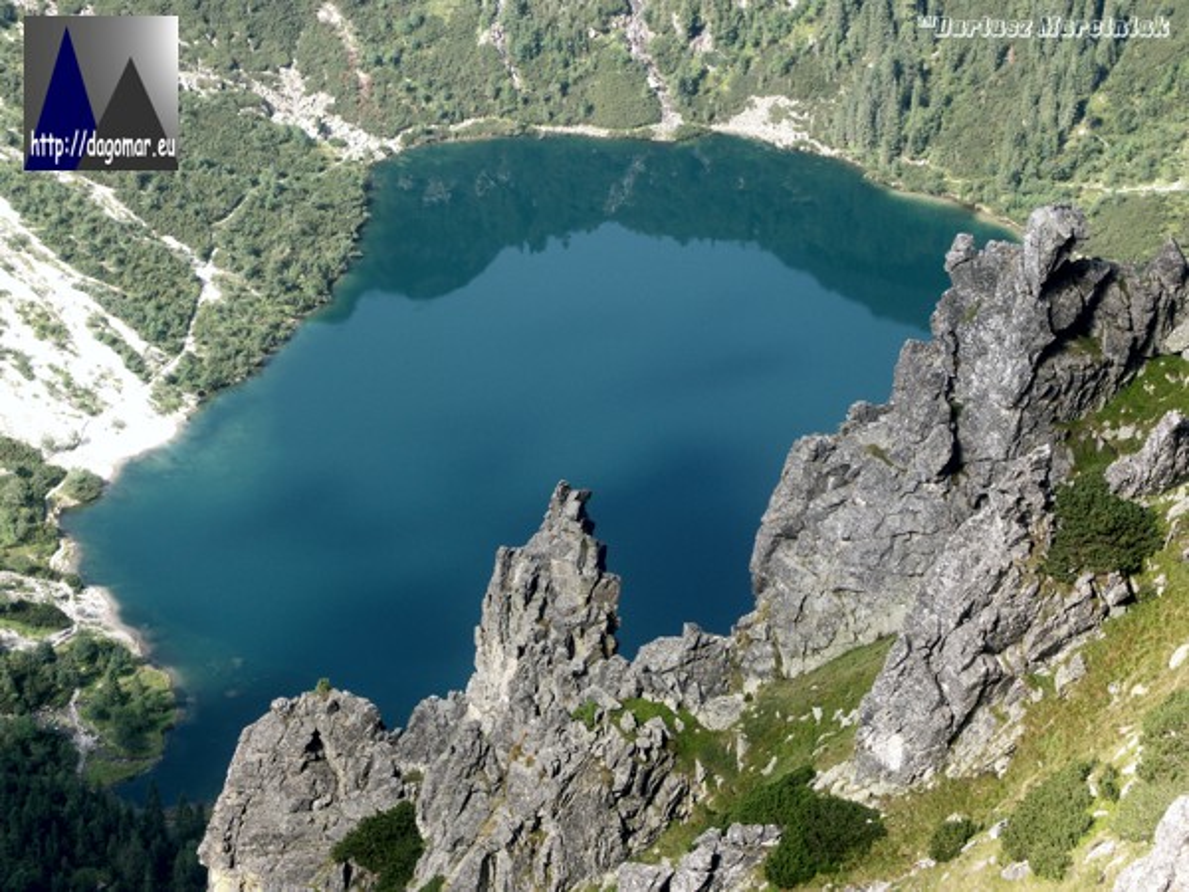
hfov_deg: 18.2
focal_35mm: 108
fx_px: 3710
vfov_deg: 13.7
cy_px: 446
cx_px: 594
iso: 64
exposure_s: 1/60
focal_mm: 27.66
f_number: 7.1
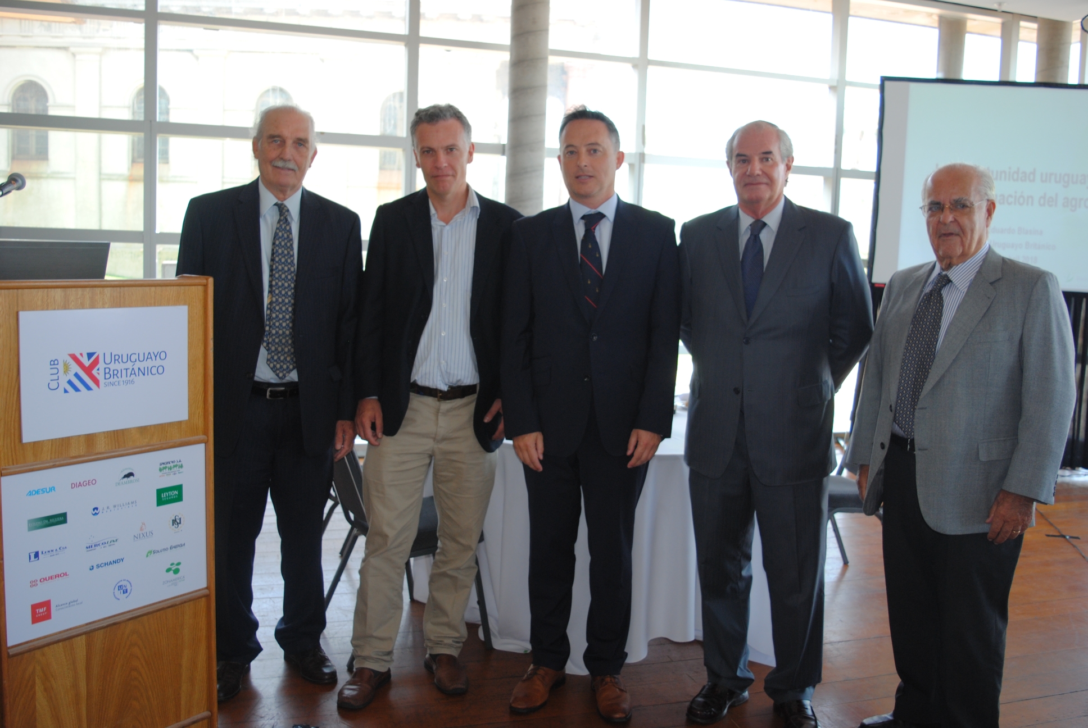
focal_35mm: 33
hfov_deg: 57.2
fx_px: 999
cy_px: 364
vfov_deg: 40.1
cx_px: 544
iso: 200
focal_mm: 22
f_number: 3.8
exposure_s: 1/80
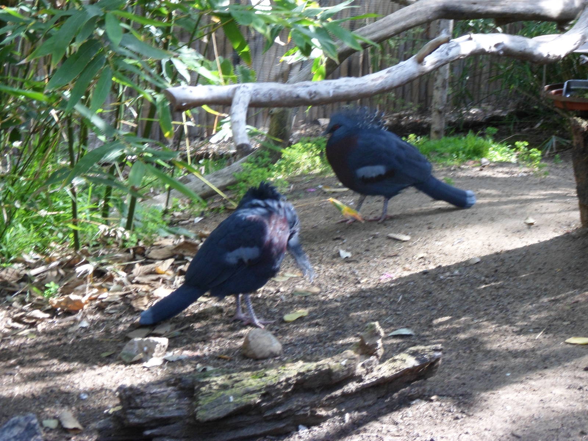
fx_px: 1427
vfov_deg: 17.6
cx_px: 294
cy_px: 220
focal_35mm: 84
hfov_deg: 23.3
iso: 160
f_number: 5.1
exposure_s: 1/45
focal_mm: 14
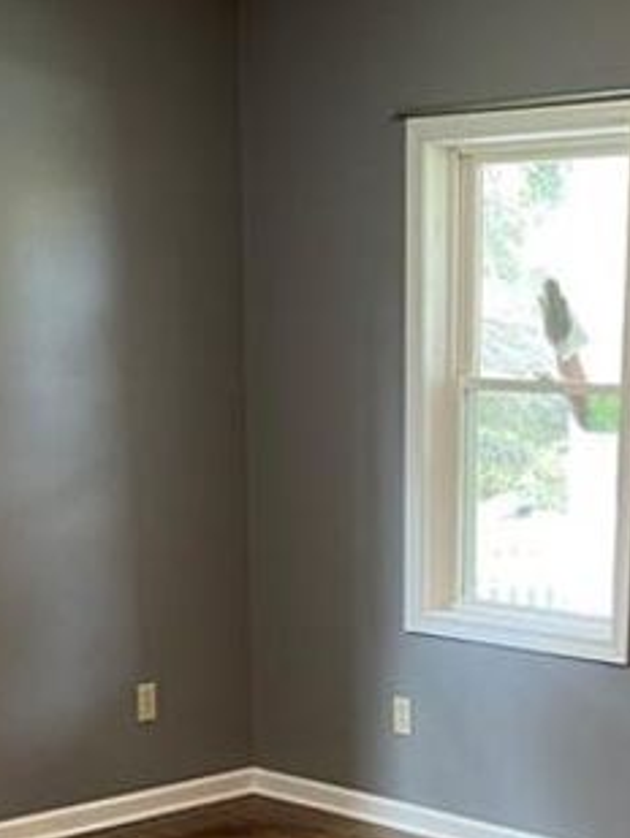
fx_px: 1770
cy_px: 869
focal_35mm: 73
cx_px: 521
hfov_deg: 19.9
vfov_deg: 25.2
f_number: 1.6
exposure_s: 1/60
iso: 250
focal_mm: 5.1
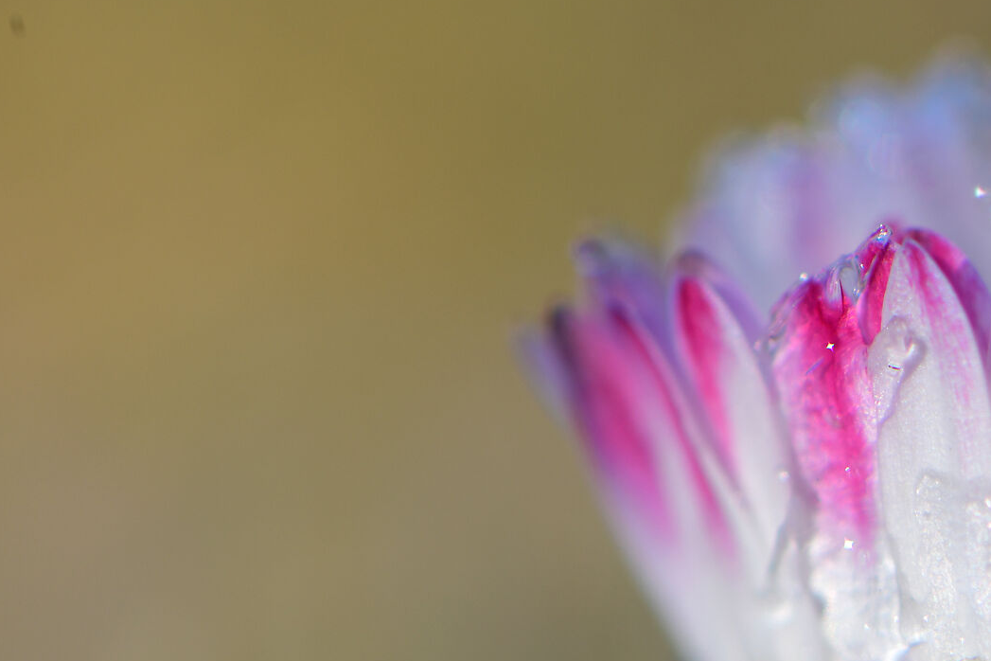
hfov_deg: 6.0
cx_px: 1124
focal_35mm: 344
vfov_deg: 4.0
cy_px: 577
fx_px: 9469
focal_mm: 150
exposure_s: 1/160
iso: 200
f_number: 16
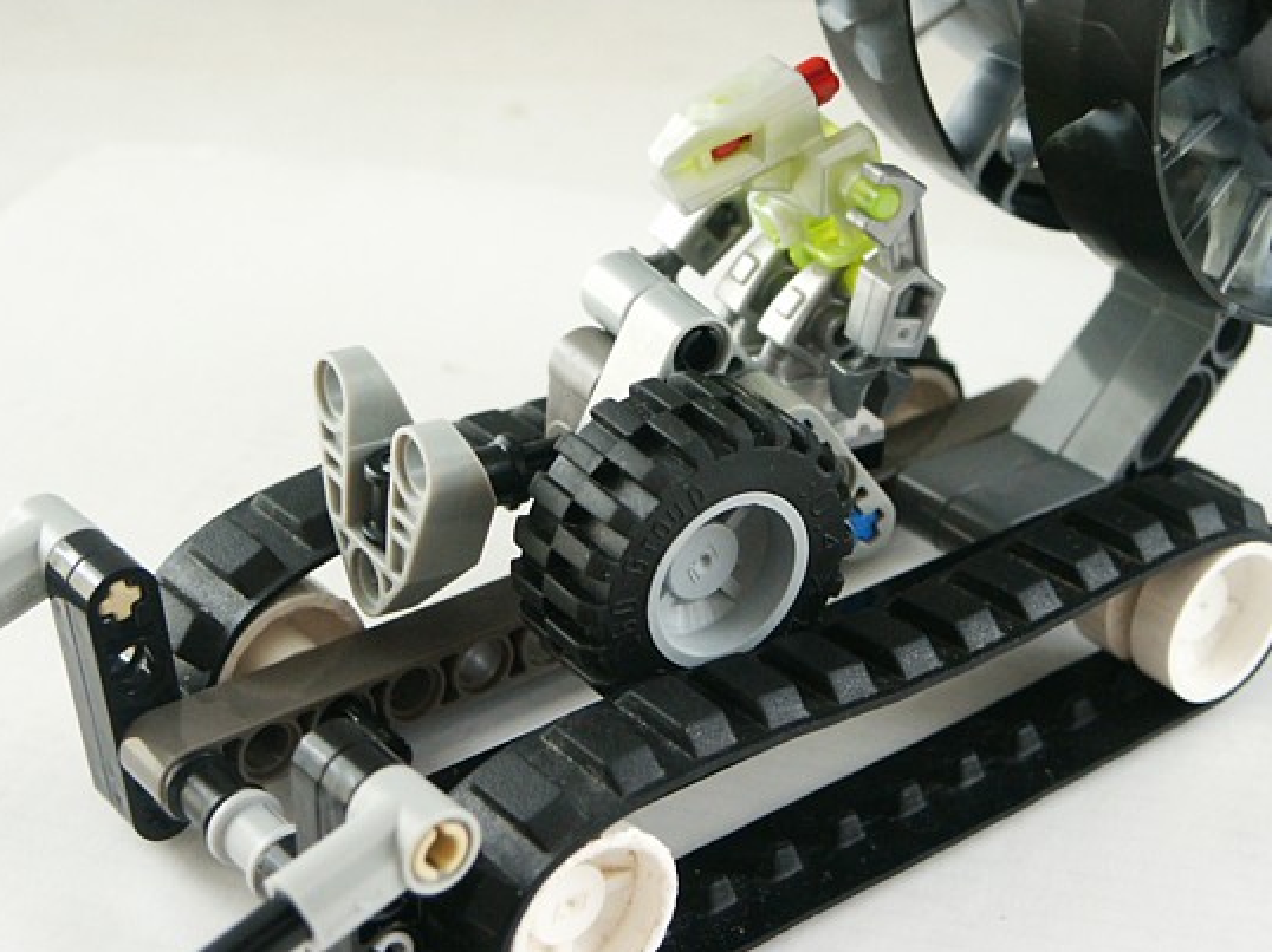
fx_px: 3195
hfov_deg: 22.5
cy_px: 437
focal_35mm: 87
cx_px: 619
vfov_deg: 17.0
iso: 200
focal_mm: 15.54
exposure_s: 1/60
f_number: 3.6
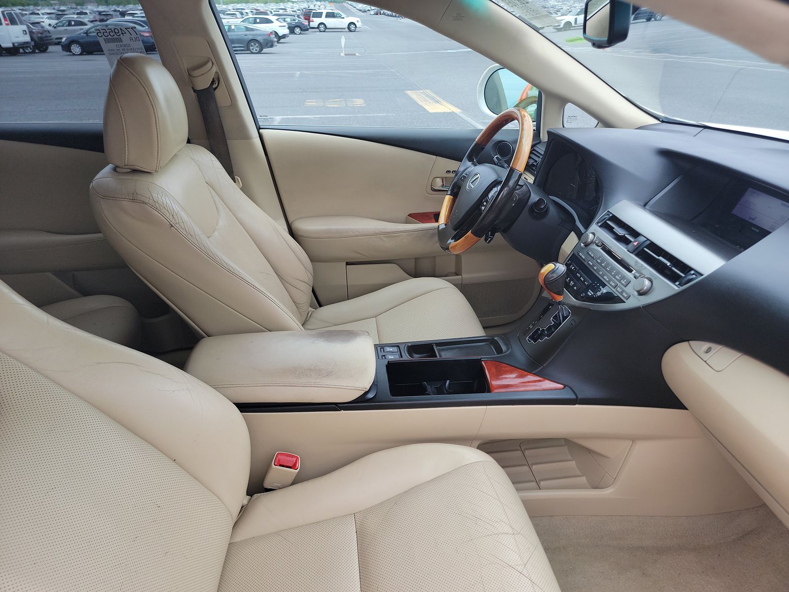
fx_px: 547
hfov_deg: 71.6
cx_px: 394
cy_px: 296
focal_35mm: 24
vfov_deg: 56.8
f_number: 1.8
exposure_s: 1/129
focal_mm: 6.7
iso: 50
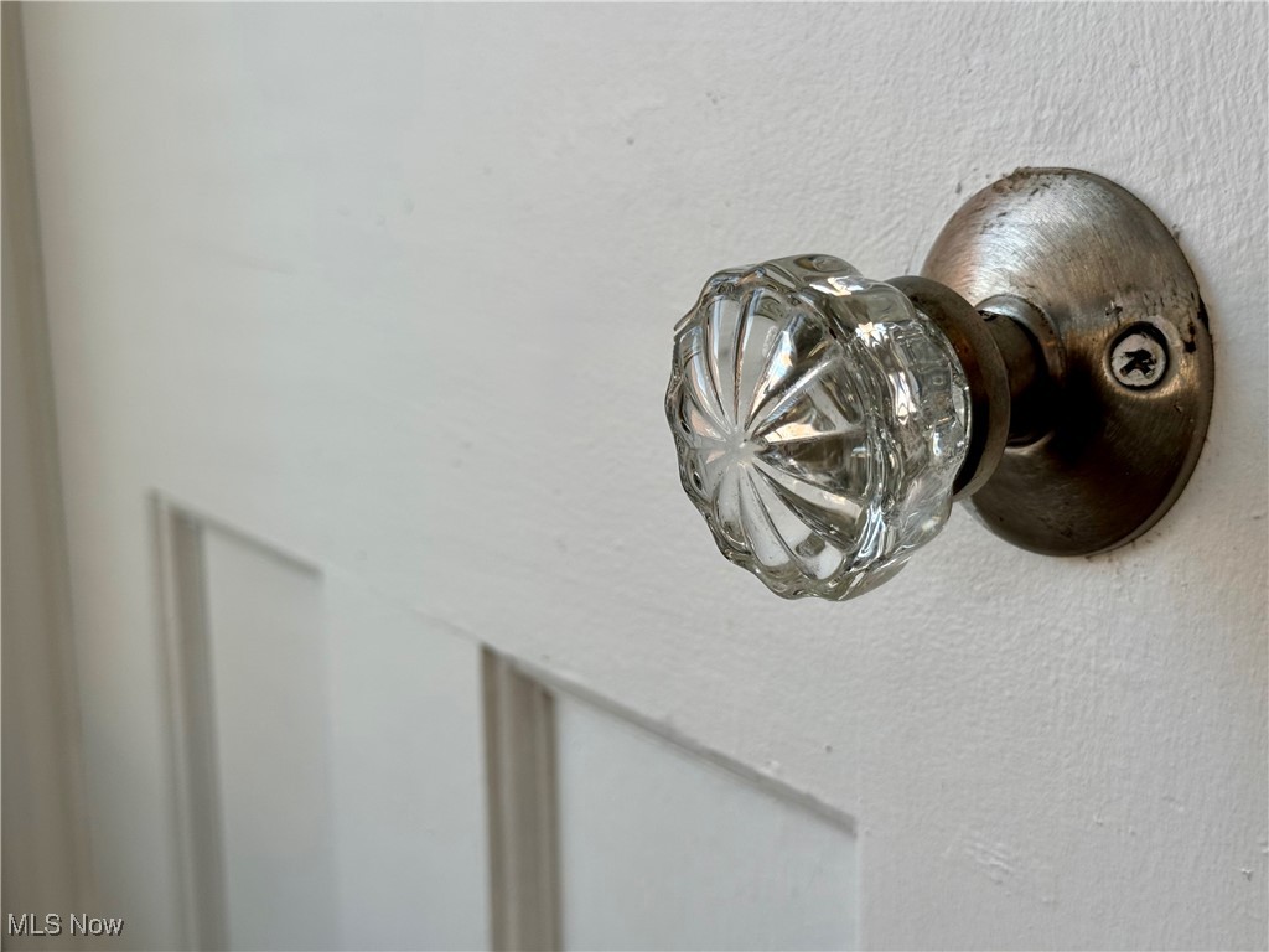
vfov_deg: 30.3
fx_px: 1760
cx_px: 634
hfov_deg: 39.7
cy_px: 476
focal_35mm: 48
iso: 64
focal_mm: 6.76
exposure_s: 1/120
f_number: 1.78
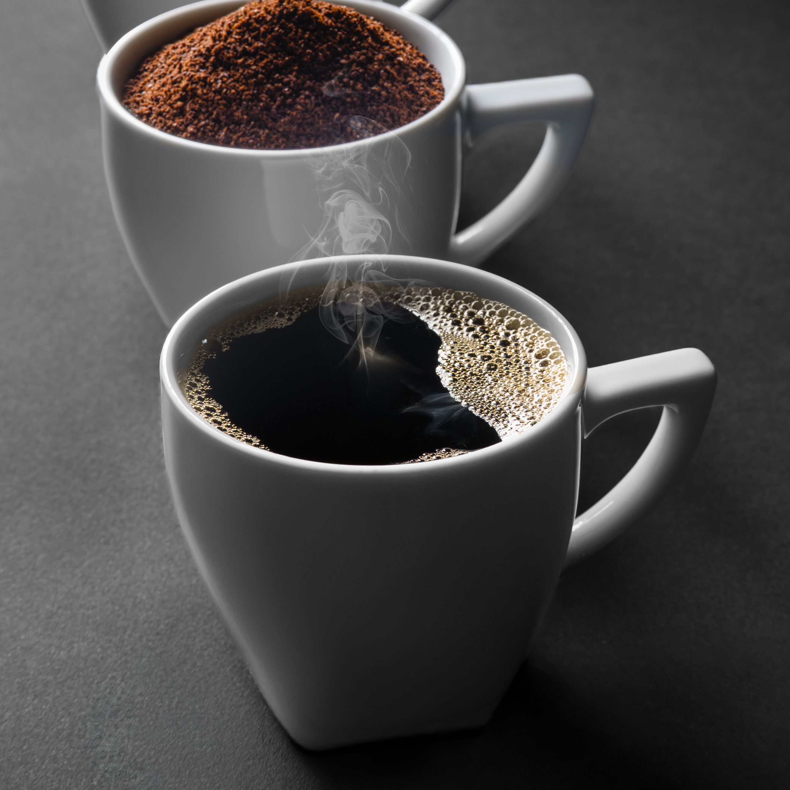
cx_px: 395
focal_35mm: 138
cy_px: 291
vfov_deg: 12.6
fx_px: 3563
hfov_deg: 12.7
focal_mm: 72
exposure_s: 1/200
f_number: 11
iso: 100
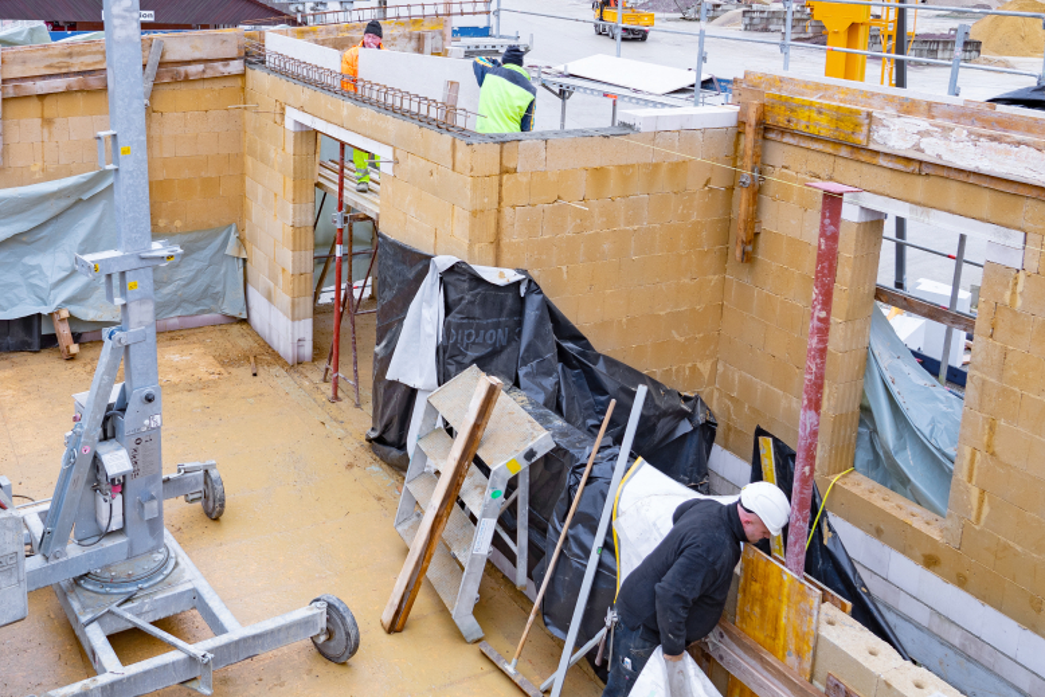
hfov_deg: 51.3
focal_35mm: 37
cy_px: 183
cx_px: 392
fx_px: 1074
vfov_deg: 35.2
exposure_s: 1/125
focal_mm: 24
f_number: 5
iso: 160
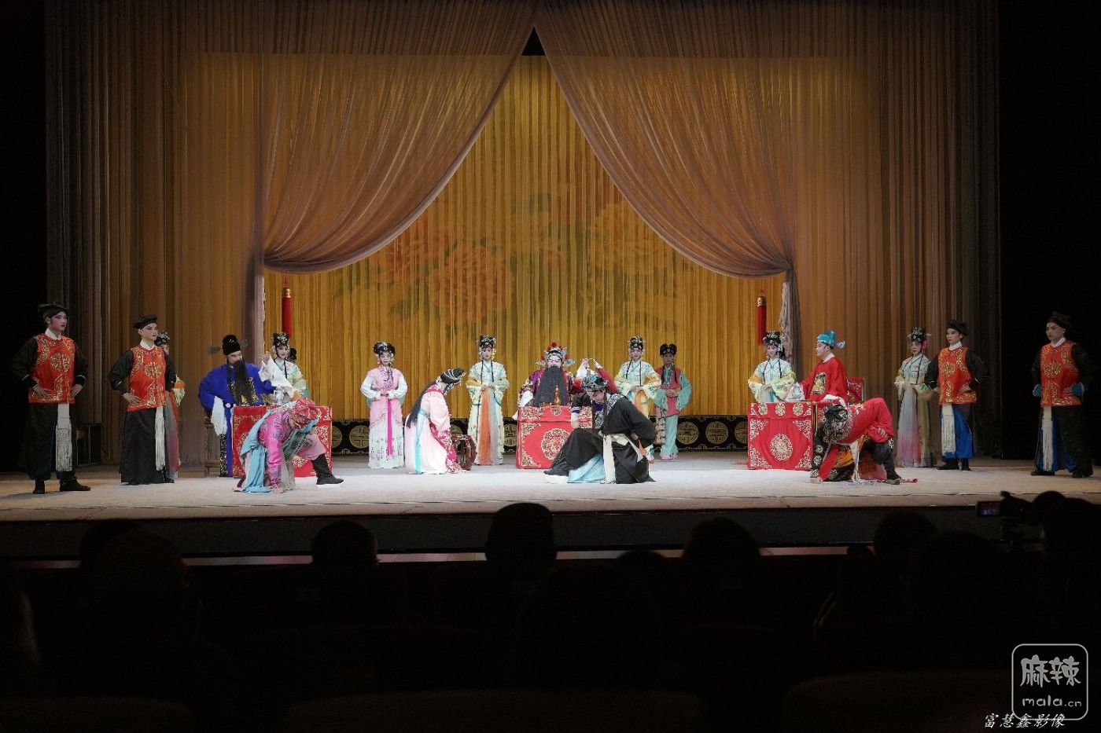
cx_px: 550
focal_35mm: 34
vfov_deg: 38.9
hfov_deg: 55.8
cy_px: 366
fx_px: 1040
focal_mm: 34
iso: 1250
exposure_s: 1/800
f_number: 4
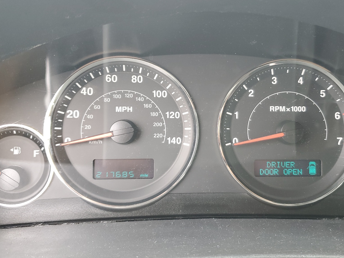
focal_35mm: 34
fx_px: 338
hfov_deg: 53.7
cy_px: 117
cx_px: 198
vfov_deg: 41.8
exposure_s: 1/60.2
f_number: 1.5
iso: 60
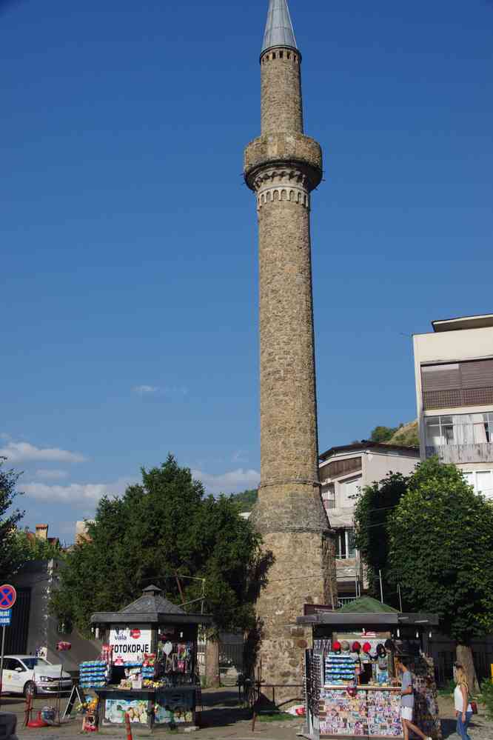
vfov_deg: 45.4
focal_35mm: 43
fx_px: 883
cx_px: 246
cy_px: 370
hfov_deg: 31.2
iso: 200
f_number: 11
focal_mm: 29.4
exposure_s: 1/125
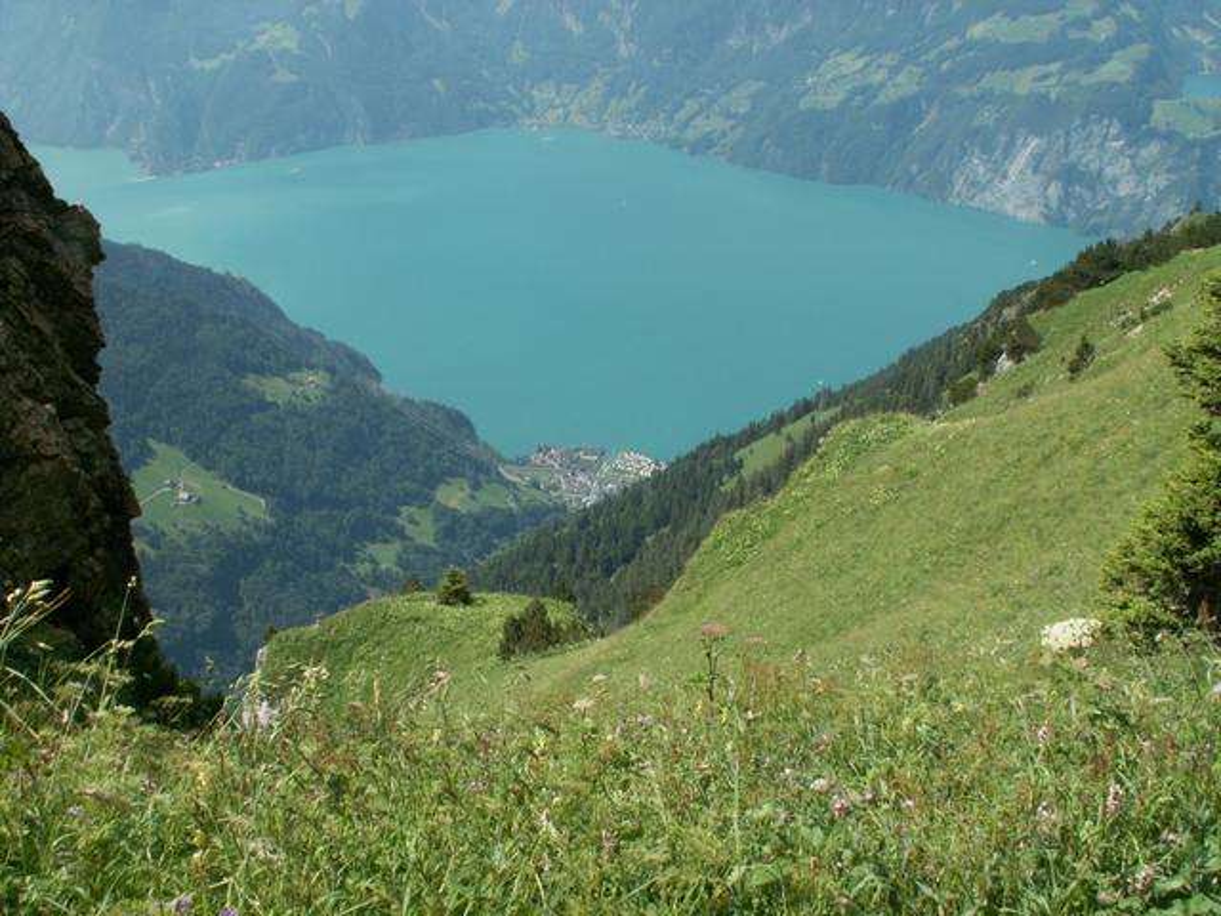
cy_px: 458
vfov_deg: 40.7
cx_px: 610
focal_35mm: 35
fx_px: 1235
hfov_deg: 52.6
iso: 50
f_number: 6.3
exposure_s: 1/160
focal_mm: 5.86
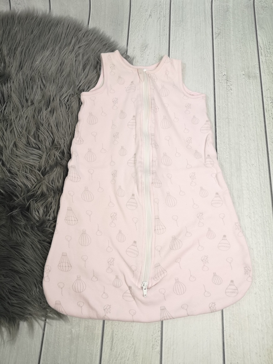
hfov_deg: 51.4
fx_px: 284
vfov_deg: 65.3
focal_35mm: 27
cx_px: 136
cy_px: 182
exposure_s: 1/50
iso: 80
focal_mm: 5.58
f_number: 1.8
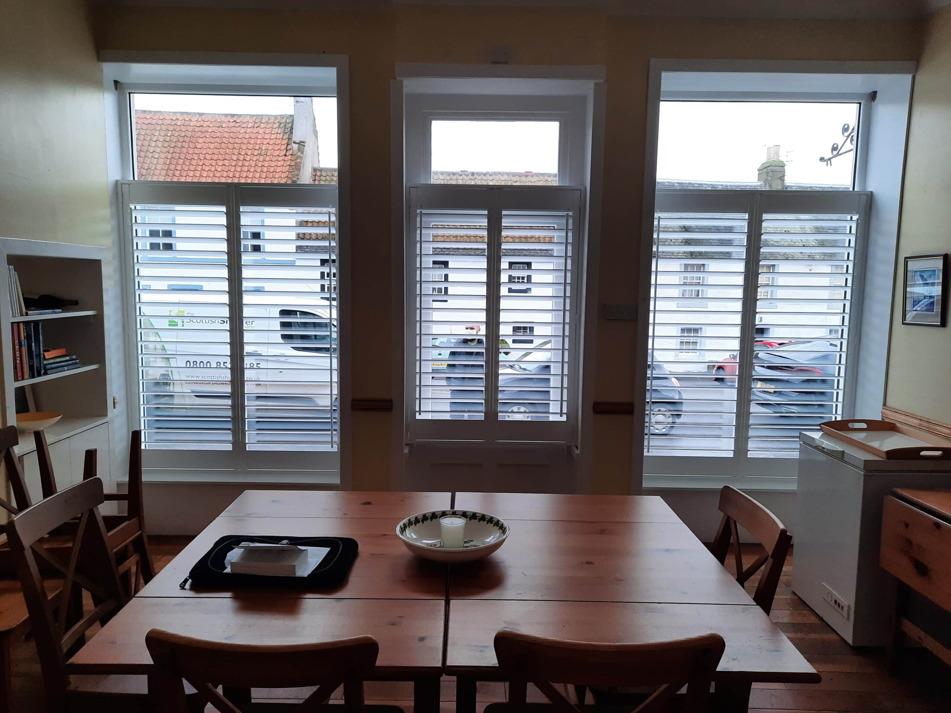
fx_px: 687
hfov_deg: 69.4
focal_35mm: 25
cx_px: 476
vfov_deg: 54.9
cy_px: 356
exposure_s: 1/100
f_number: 2
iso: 50
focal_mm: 4.6
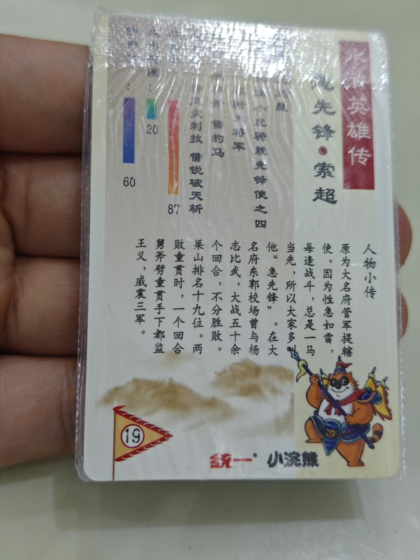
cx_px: 210
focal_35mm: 46
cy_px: 280
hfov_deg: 31.5
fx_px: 744
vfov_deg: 41.2
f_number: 1.6
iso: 500
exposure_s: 1/50
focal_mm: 6.55
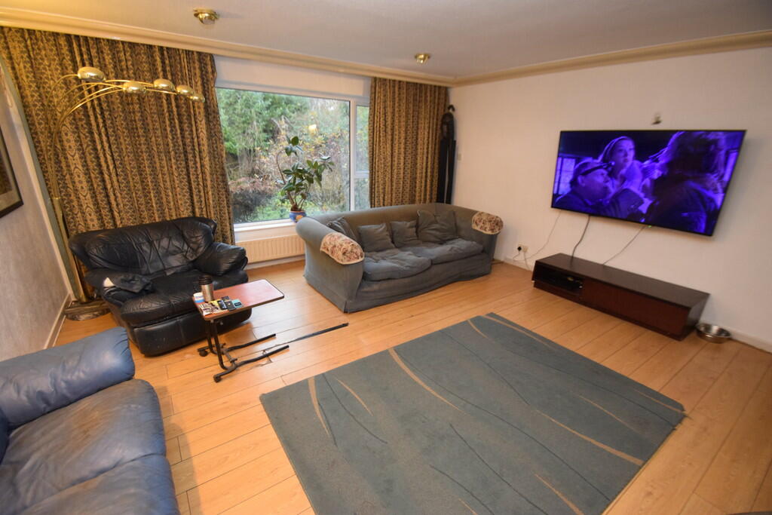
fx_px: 322
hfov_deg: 100.4
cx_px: 386
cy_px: 258
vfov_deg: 77.3
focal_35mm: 15
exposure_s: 1/60
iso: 1800
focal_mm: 10
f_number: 3.5
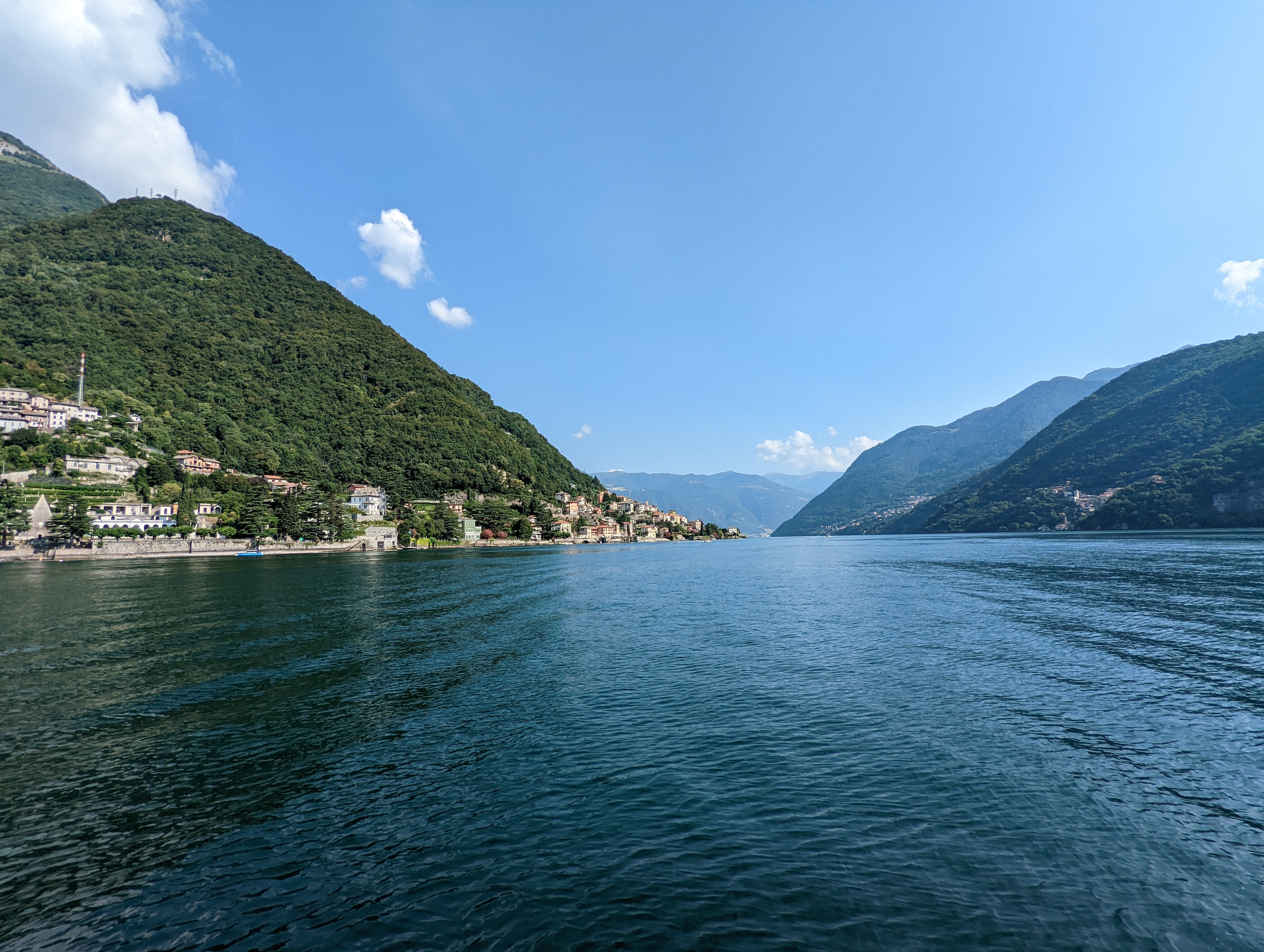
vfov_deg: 78.2
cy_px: 476
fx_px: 585
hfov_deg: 94.4
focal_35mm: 16
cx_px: 632
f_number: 2.2
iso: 52
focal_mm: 2.35
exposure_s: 1/1475
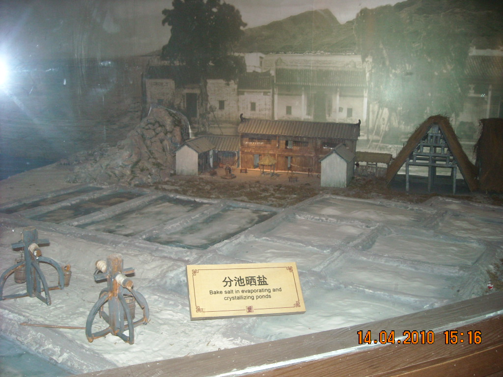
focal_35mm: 35
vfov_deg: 40.7
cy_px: 188
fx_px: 509
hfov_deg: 52.6
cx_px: 252
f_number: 2.8
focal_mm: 5.7
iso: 200
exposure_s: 1/60
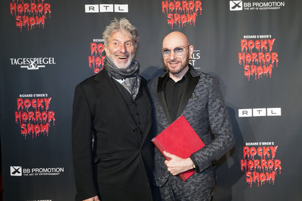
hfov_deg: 55.8
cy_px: 100
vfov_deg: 38.8
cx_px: 151
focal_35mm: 34
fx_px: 285
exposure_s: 1/80
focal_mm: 34
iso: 1600
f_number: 5.6
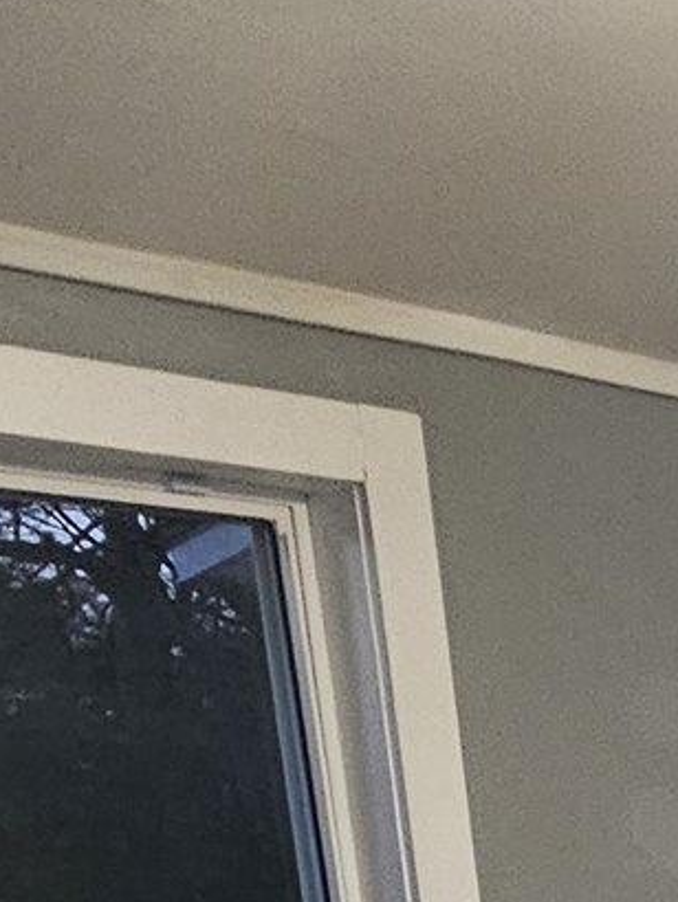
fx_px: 1904
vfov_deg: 21.9
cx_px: 1367
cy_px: 1377
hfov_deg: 15.8
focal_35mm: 73
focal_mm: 2.2
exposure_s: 1/40
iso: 320
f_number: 2.2
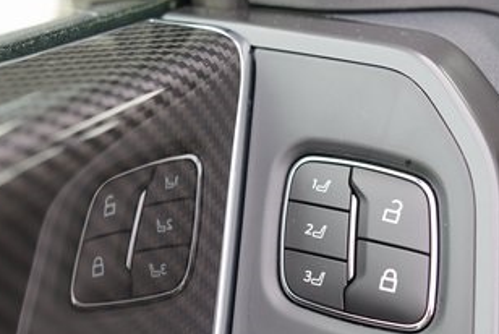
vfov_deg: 16.4
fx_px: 1152
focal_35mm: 83
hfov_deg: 24.4
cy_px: 246
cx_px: 313
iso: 125
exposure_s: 1/60
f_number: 4
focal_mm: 40
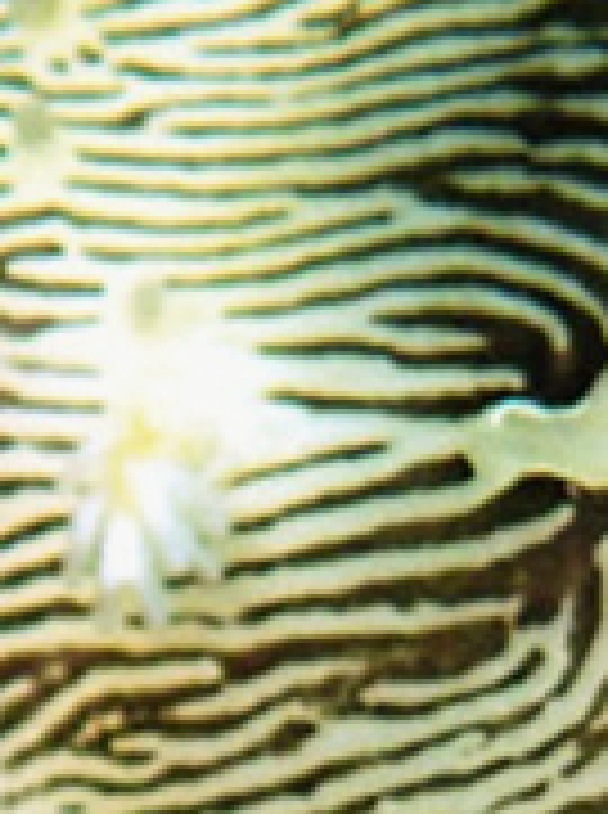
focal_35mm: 443
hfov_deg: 3.3
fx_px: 10411
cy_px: 944
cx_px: 811
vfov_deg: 4.5
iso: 800
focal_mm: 18
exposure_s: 1/100
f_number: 14
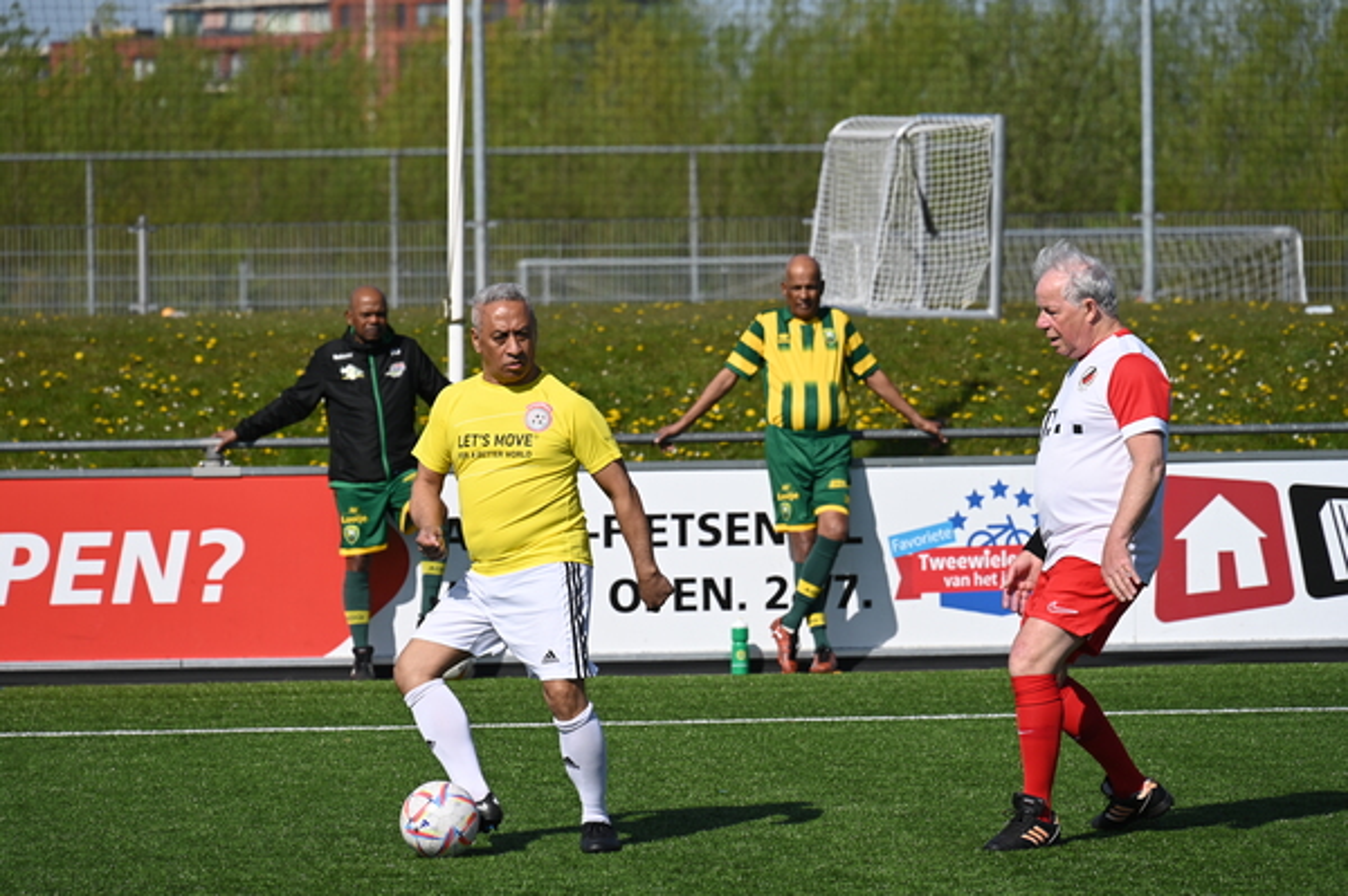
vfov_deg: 6.9
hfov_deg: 10.3
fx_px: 7483
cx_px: 674
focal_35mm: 200
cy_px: 448
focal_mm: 200
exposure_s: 1/640
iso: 100
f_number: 7.1
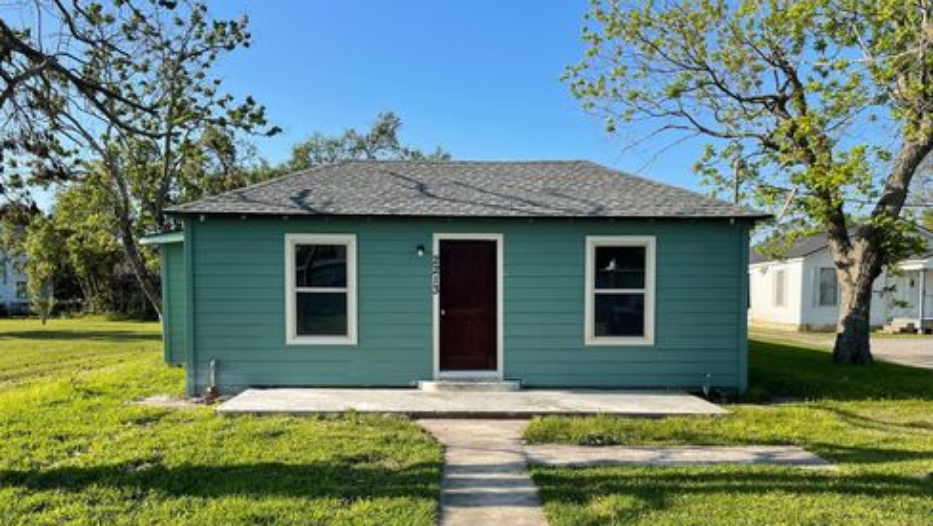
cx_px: 457
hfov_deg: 66.0
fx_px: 718
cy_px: 330
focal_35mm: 29
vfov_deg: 39.9
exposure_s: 1/1739
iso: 32
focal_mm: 5.1
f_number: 1.6
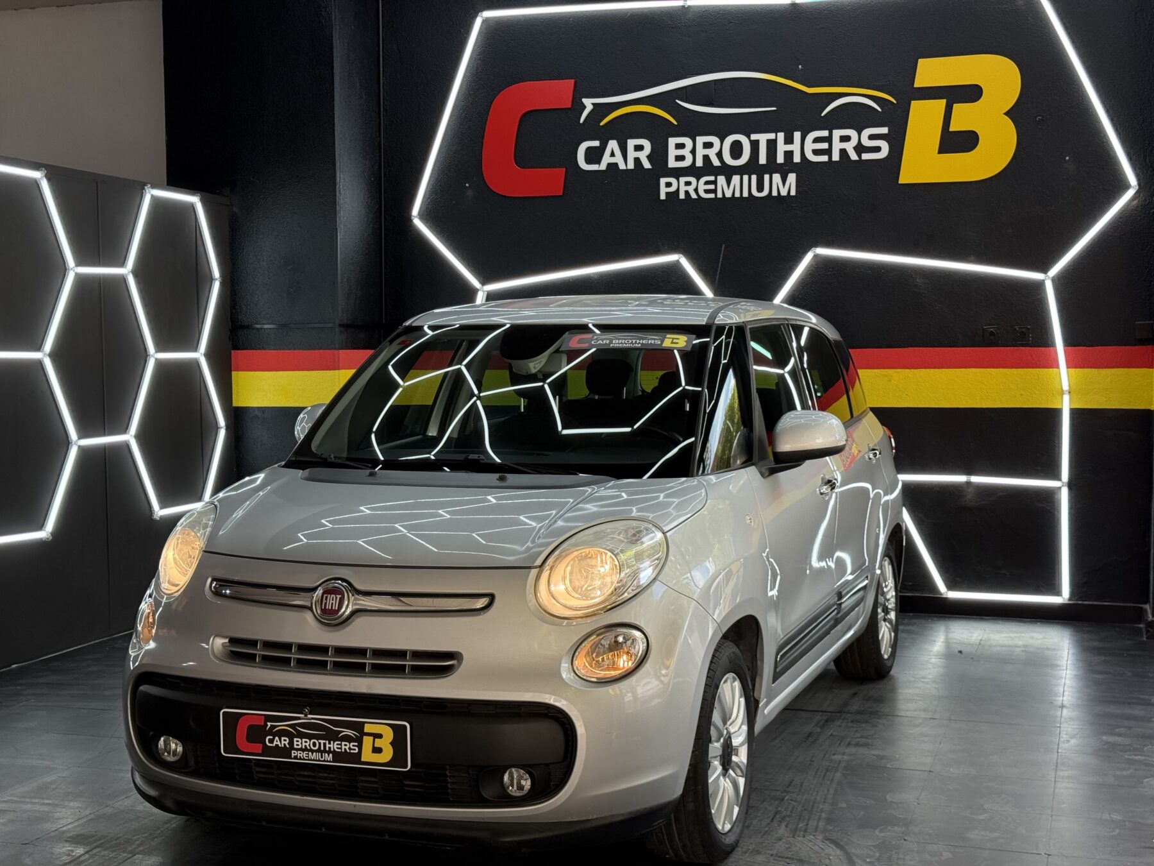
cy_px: 433
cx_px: 577
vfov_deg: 30.3
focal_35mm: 48
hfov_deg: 39.7
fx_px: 1600
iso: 100
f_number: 1.78
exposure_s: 1/327
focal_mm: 6.76
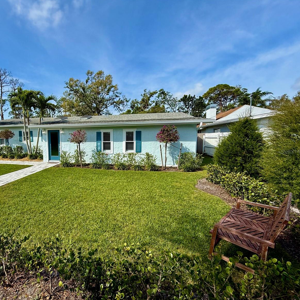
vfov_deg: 84.0
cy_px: 151
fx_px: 167
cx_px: 99
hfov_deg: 81.1
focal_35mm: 17
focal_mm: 2.22
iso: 50
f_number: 2.2
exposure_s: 1/1961
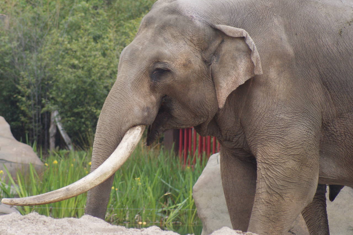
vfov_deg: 3.7
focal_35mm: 375
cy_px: 128
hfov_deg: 5.5
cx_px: 141
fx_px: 3675
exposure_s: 1/250
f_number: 5.6
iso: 400
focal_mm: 200
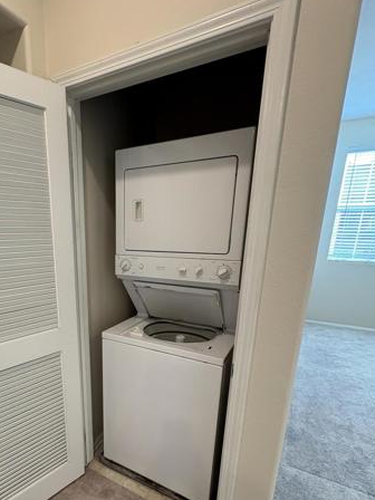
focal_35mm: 20
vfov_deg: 80.4
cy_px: 308
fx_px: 289
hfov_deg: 64.1
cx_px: 122
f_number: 2.2
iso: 160
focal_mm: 2.22
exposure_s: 1/60
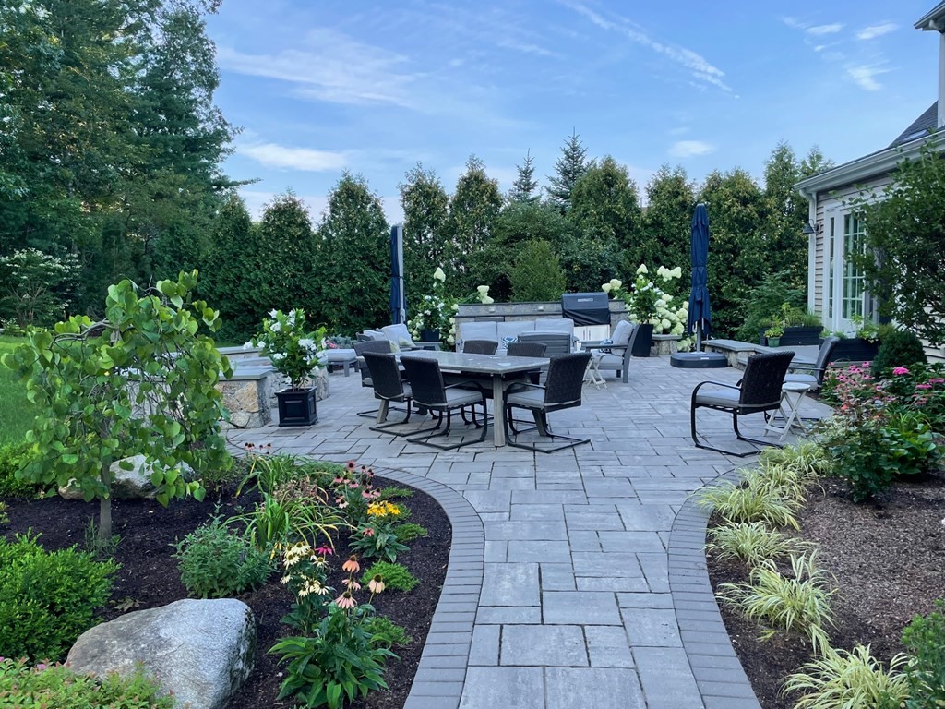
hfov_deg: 67.3
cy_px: 354
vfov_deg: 53.1
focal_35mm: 26
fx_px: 710
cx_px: 472
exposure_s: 1/493
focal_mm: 4.2
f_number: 1.6
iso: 32
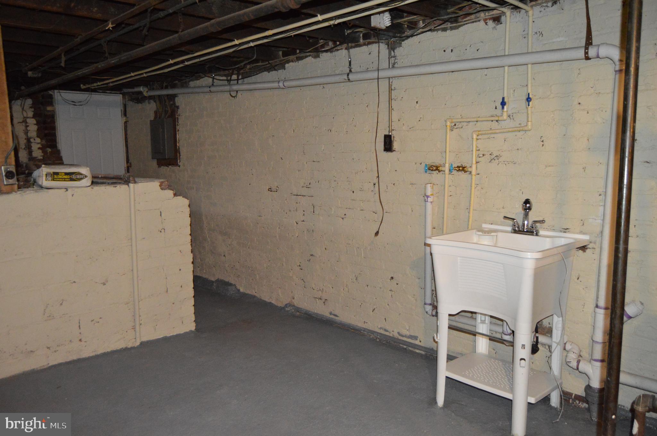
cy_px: 218
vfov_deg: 47.8
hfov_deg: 67.4
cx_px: 328
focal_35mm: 27
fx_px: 492
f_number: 3.5
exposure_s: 1/60
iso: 3200
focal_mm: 18
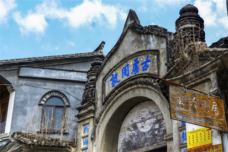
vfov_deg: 20.1
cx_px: 114
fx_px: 427
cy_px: 76
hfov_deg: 29.9
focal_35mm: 68
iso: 200
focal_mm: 45
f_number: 5.6
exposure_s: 1/400
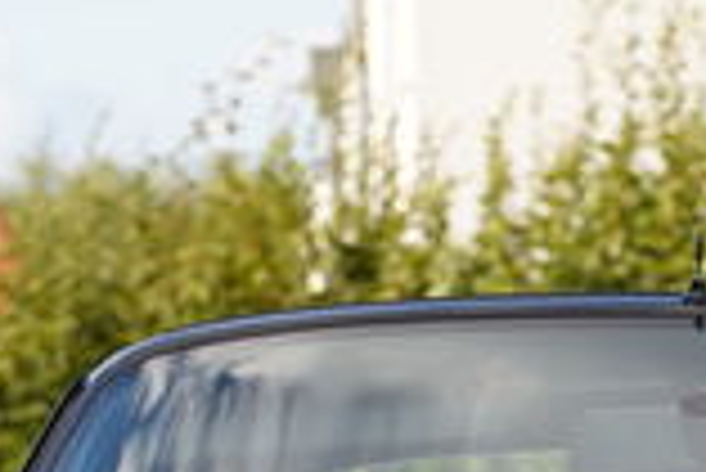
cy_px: 782
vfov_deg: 2.7
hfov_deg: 4.0
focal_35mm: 513
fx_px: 10070
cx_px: 908
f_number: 6.3
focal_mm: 105
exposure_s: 1/160
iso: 100
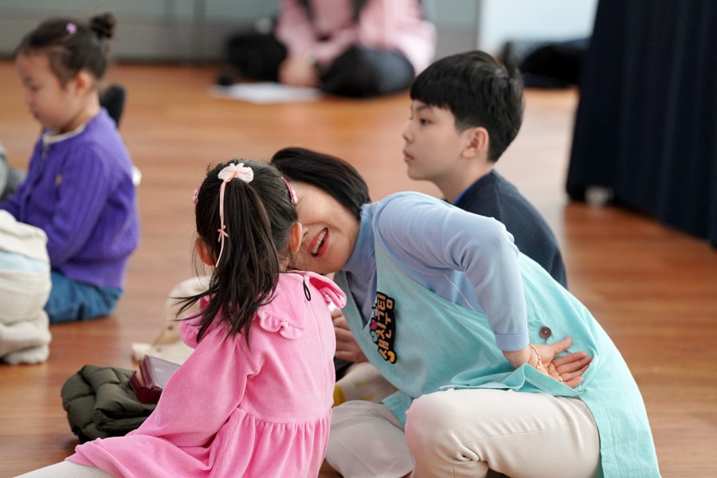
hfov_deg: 10.3
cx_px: 358
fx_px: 3983
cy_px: 239
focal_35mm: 200
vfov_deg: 6.9
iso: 1600
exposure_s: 1/250
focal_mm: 200
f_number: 4
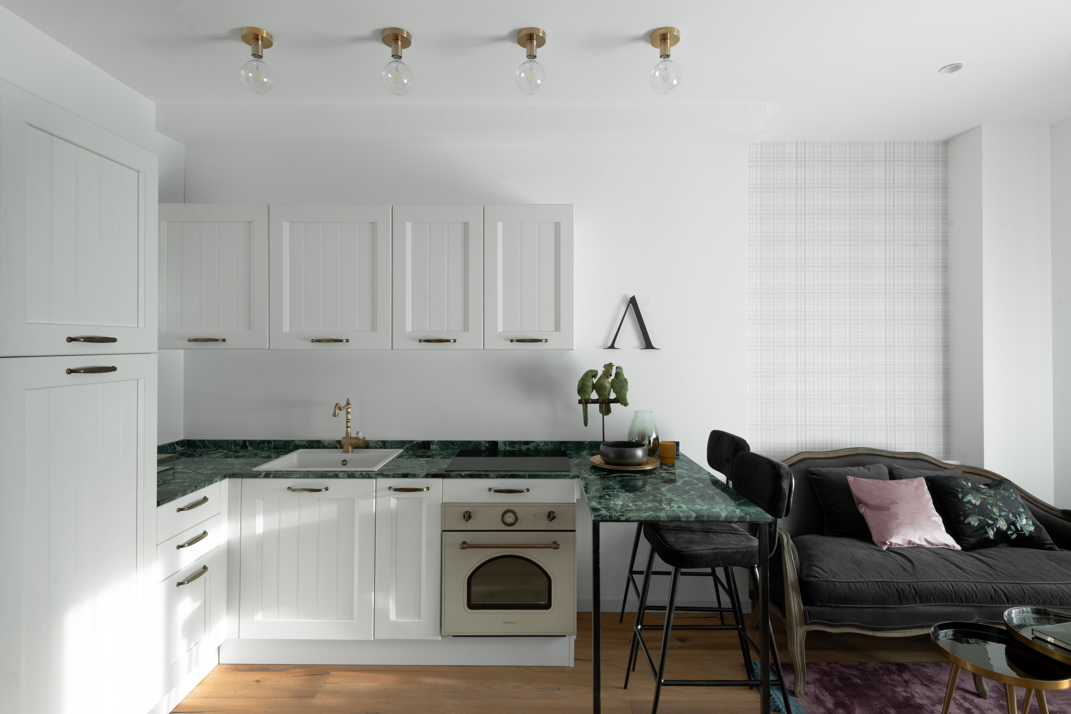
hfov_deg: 86.9
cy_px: 357
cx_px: 536
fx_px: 565
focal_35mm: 19
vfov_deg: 64.6
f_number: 11
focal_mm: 19
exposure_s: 1.3
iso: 100
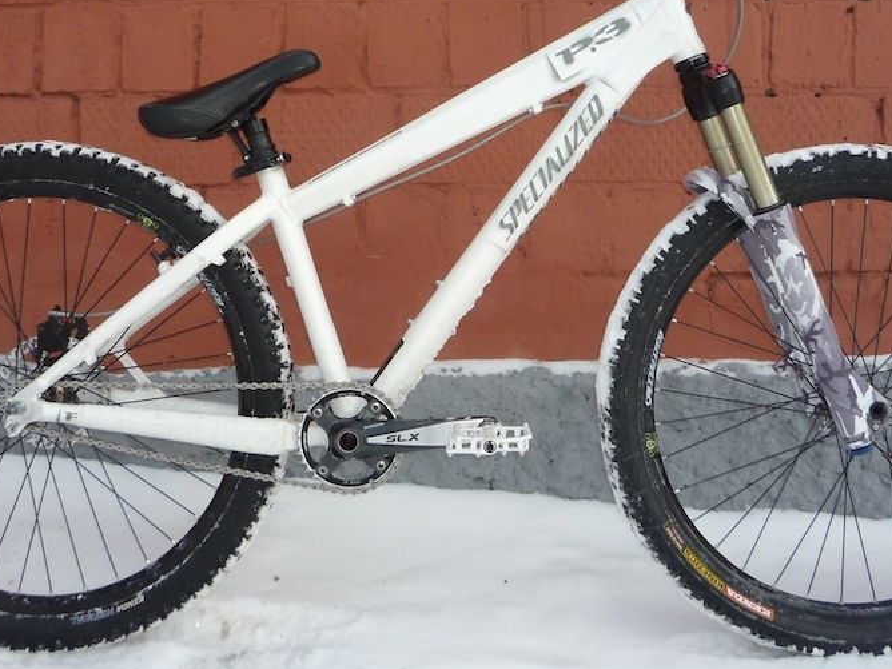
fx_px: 1185
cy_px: 195
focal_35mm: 46
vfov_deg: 31.1
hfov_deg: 41.2
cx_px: 430
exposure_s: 1/200
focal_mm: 5.2
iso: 100
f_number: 4
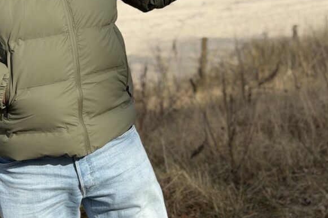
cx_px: 172
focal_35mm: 88
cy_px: 19
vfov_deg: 15.3
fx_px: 802
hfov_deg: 23.1
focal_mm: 6.76
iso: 64
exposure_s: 1/5208
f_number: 1.78
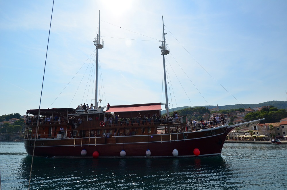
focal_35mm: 21
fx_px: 167
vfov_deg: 59.2
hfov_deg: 81.3
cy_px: 95
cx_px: 144
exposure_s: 1/5000
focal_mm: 14
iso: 400
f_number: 5.6
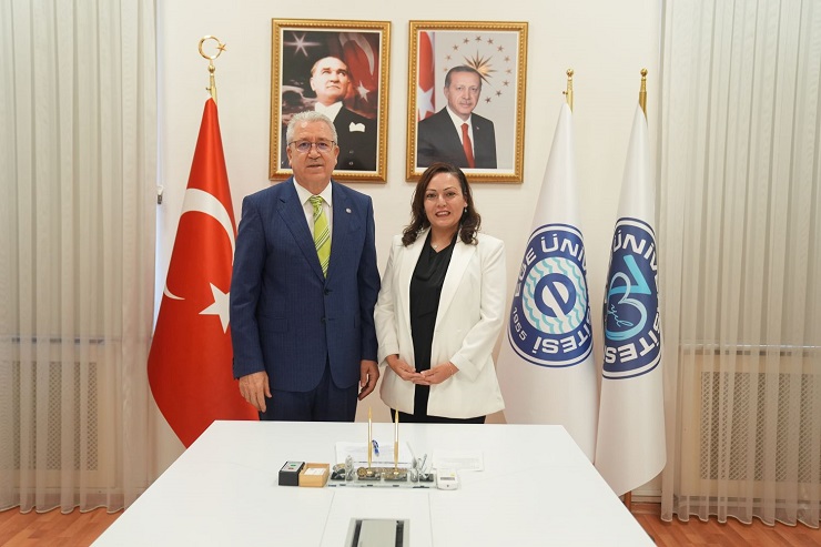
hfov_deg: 51.9
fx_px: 844
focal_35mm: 37
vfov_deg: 35.9
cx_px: 410
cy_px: 274
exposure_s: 1/125
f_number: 3.2
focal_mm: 37
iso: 1600
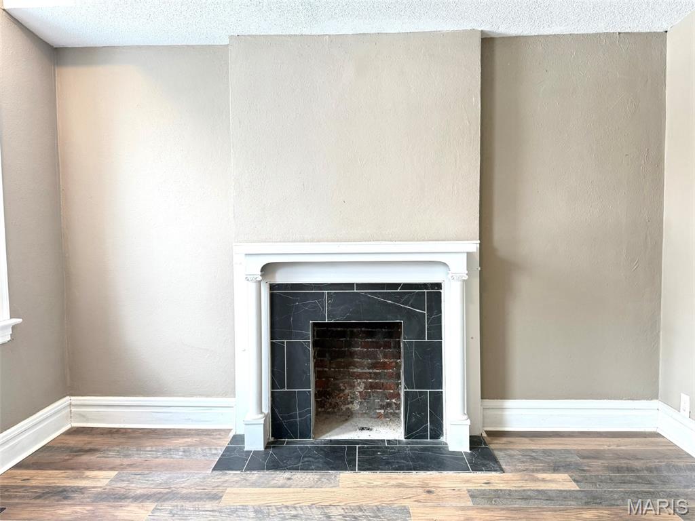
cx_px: 348
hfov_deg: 71.6
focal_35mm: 24
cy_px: 260
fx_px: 482
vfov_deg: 56.8
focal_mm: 6.76
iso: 200
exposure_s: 1/60
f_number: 1.78
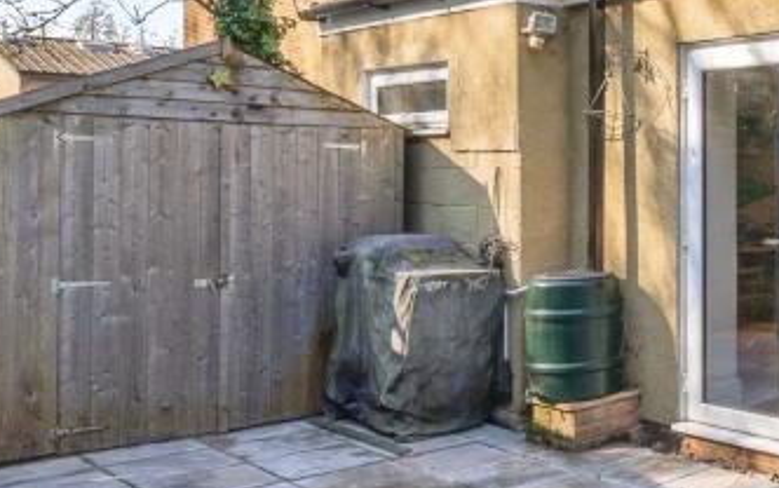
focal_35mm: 44
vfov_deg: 29.1
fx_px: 935
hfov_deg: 35.4
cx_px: 939
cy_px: 181
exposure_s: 1/320
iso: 400
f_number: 8
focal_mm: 14
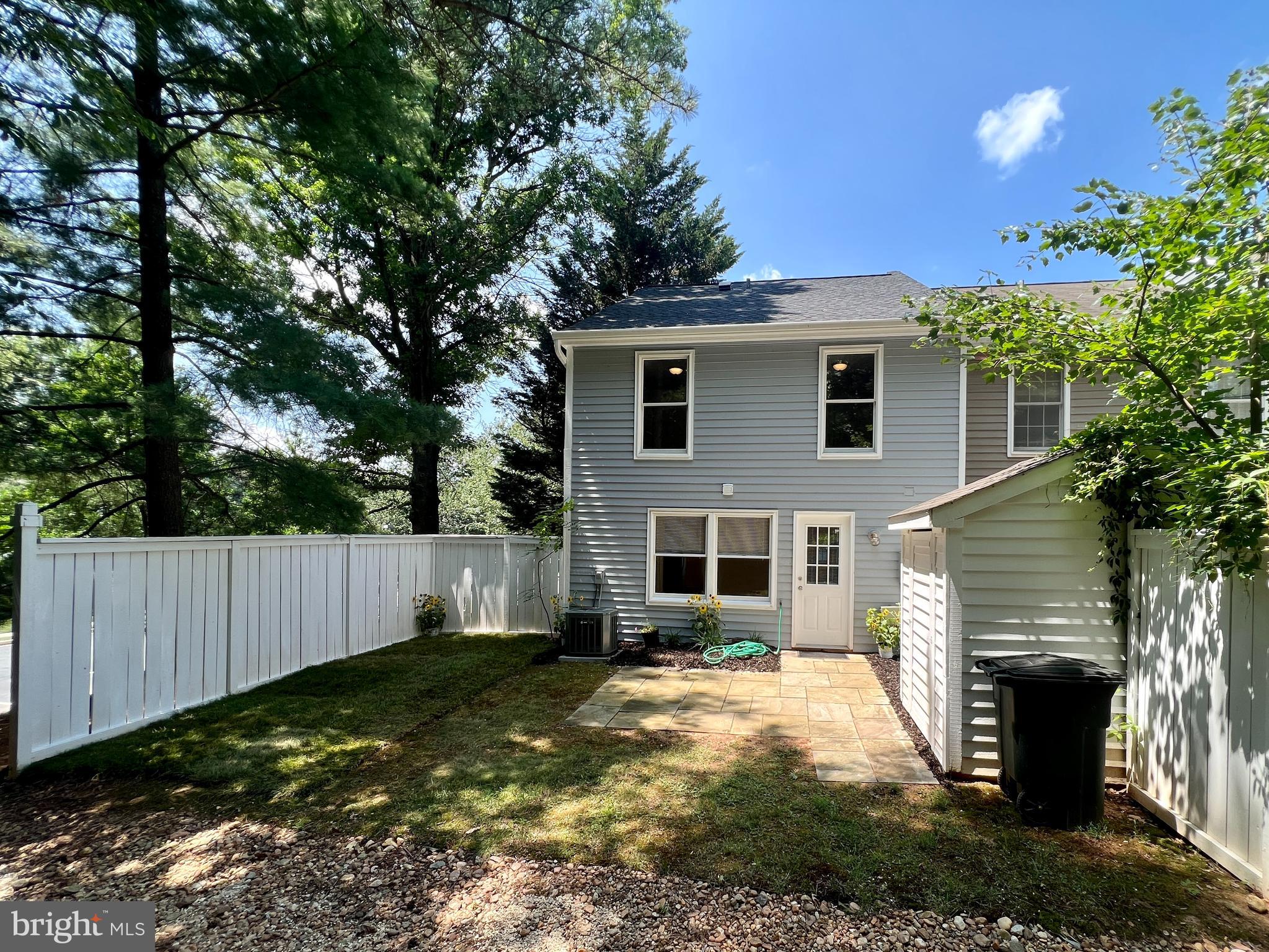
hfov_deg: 106.2
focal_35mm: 13
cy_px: 476
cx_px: 634
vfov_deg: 89.9
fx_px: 477
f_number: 1.8
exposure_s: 1/378
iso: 32
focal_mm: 1.57
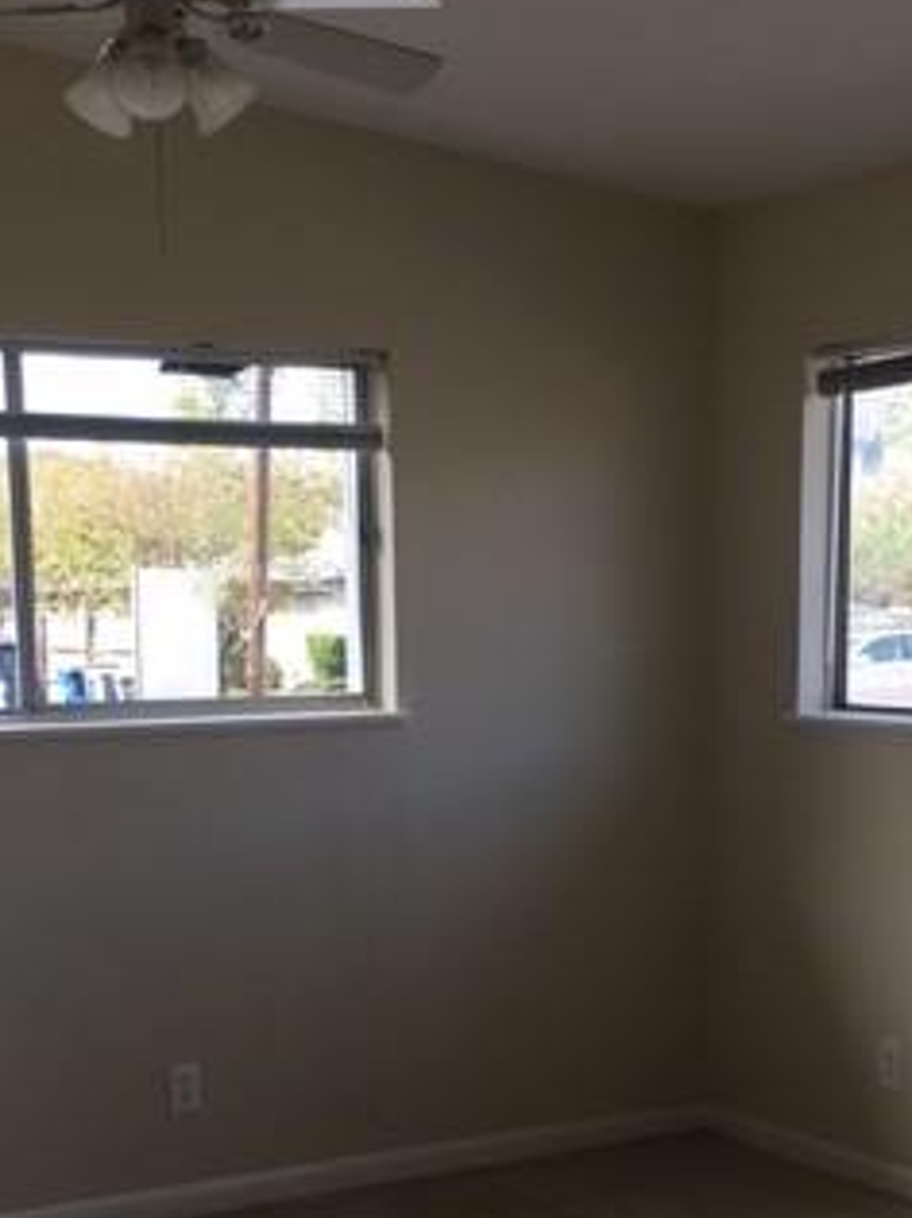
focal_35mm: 59
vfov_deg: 32.0
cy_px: 936
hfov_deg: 24.8
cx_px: 429
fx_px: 2074
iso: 25
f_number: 2.2
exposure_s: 1/120
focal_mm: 4.15
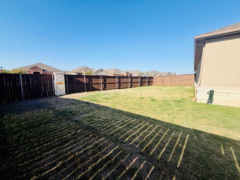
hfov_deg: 102.1
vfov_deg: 85.7
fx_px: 97
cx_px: 120
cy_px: 90
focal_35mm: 14
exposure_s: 1/770
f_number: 2.2
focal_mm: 2.22
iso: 25
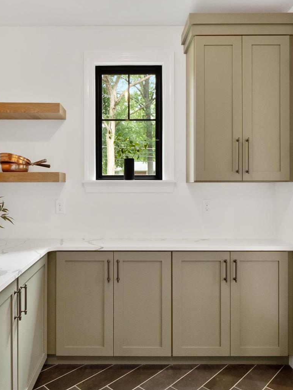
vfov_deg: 65.3
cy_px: 188
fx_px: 305
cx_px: 124
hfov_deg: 51.2
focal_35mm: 27
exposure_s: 1/10
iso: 400
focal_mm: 9
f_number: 8
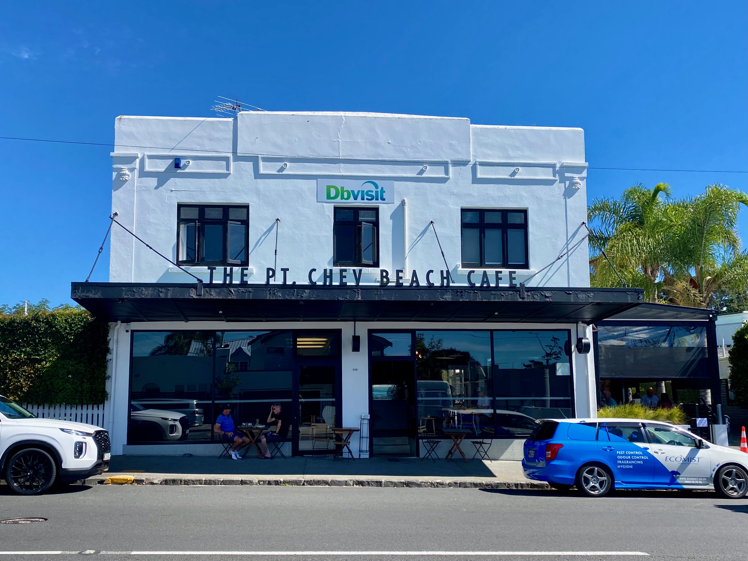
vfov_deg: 53.1
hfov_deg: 67.3
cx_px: 374
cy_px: 280
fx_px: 562
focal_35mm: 26
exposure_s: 1/2315
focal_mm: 4.25
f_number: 1.8
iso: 32
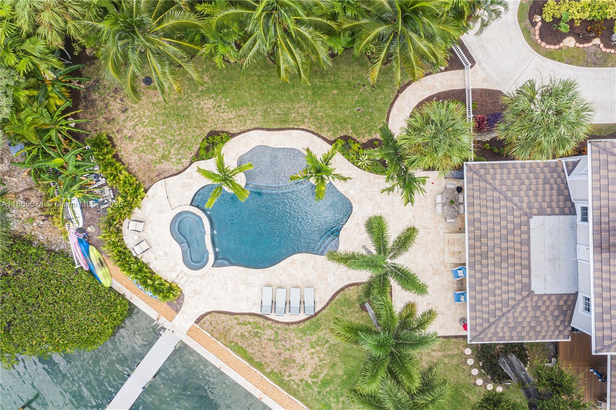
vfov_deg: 46.4
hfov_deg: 65.5
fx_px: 479
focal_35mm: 28
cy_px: 205
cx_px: 308
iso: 100
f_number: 10
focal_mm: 10.26
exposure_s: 1/50
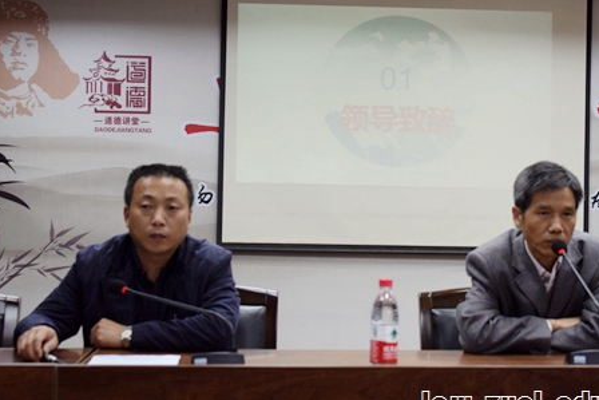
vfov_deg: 23.2
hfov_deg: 34.1
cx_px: 329
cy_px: 200
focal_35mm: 59
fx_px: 975
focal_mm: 35
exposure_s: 1/50
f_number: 3.8
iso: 800
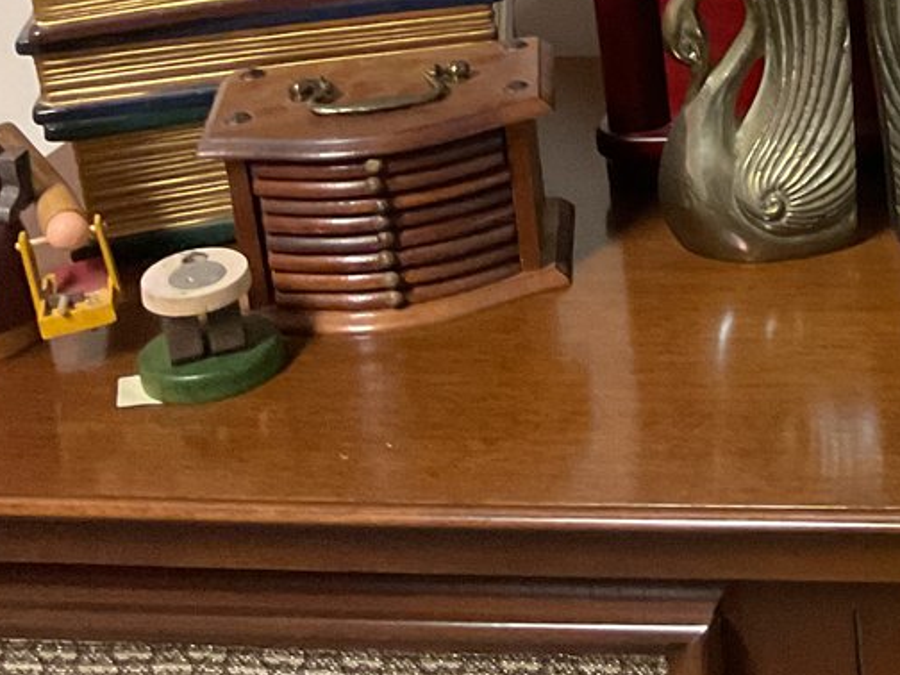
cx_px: 1242
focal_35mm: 87
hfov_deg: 20.2
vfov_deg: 16.4
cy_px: -99
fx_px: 2262
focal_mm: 3
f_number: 1.8
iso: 250
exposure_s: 1/60
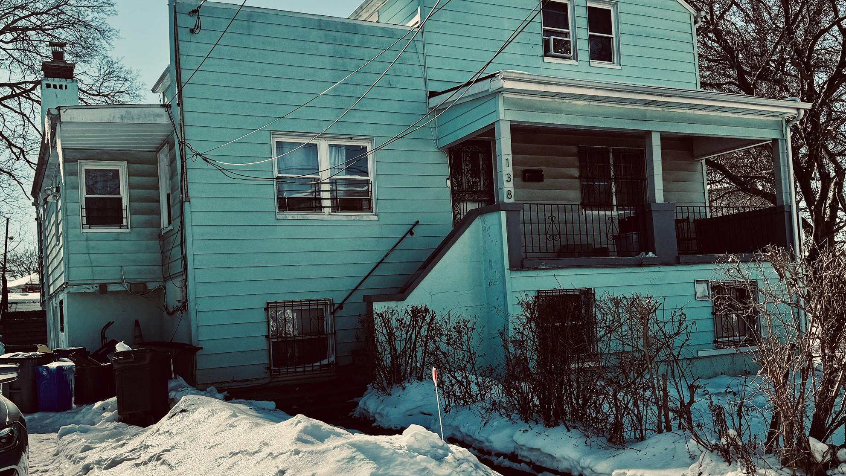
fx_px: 606
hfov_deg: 69.8
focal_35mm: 27
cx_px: 430
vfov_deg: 42.4
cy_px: 166
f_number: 1.78
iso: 80
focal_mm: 6.76
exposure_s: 1/9009
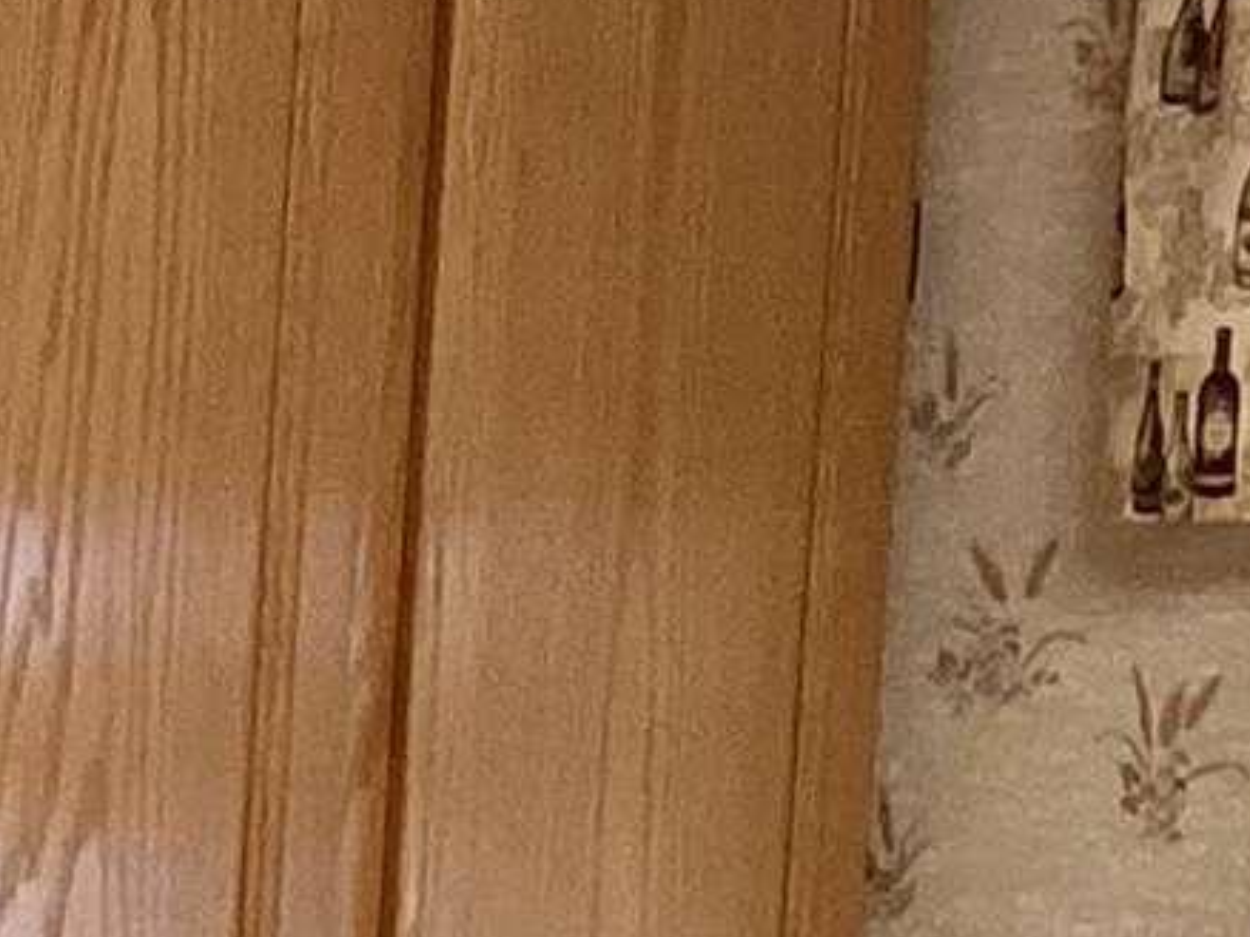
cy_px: 1734
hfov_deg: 8.7
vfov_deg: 6.7
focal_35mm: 217
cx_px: -1073
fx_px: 7834
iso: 200
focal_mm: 3.3
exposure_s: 1/60
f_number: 2.4
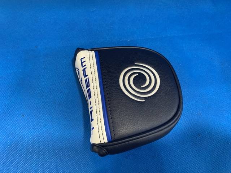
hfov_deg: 67.3
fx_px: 174
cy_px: 86
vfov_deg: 53.1
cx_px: 116
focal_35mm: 26
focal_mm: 4.25
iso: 200
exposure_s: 1/60
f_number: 1.8
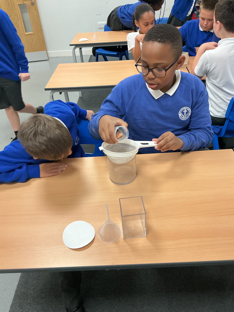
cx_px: 117
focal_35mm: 29
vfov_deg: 61.7
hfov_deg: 48.2
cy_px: 156
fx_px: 261
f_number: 1.8
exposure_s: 1/60
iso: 125
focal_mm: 3
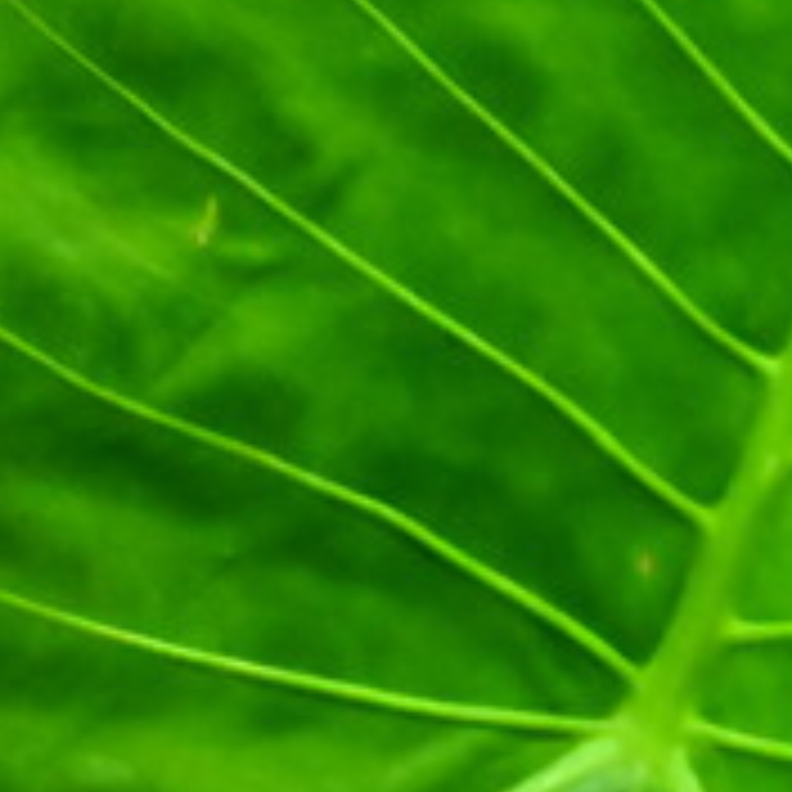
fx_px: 33703
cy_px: 364
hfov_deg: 1.3
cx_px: 1593
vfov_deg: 1.3
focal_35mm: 1302
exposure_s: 1/3200
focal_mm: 250
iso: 3200
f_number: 6.3
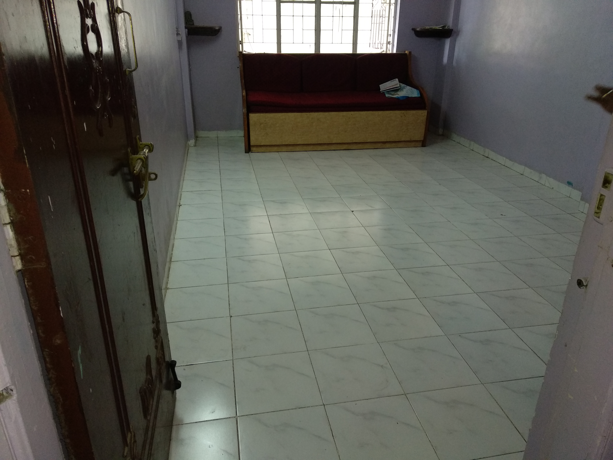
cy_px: 230
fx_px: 460
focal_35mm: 26
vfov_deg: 53.1
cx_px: 306
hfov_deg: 67.3
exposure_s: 1/25
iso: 500
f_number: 2.2
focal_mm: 3.81
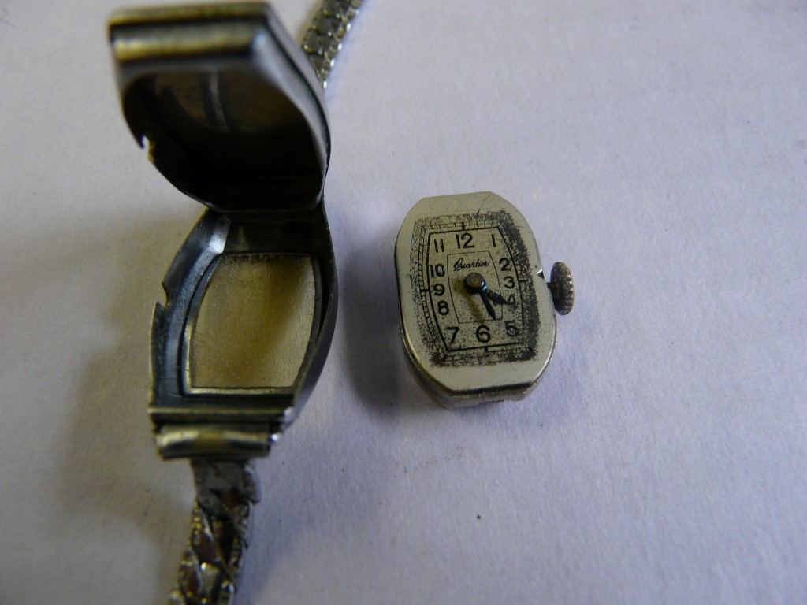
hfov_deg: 63.4
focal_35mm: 28
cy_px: 302
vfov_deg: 49.7
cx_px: 404
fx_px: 653
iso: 125
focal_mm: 4.6
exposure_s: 1/30
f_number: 2.8
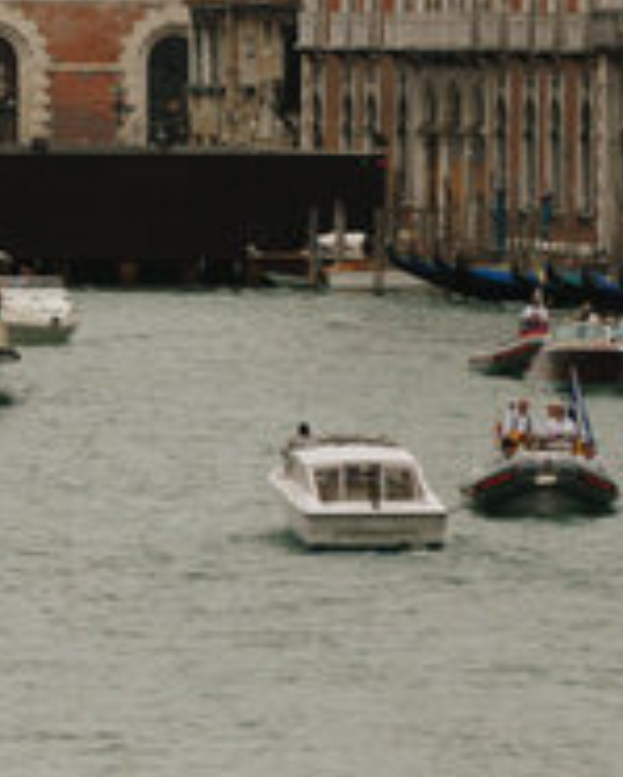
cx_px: 286
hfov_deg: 3.0
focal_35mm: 518
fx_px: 11925
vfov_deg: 3.7
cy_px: 823
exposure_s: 1/500
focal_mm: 95
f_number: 5.6
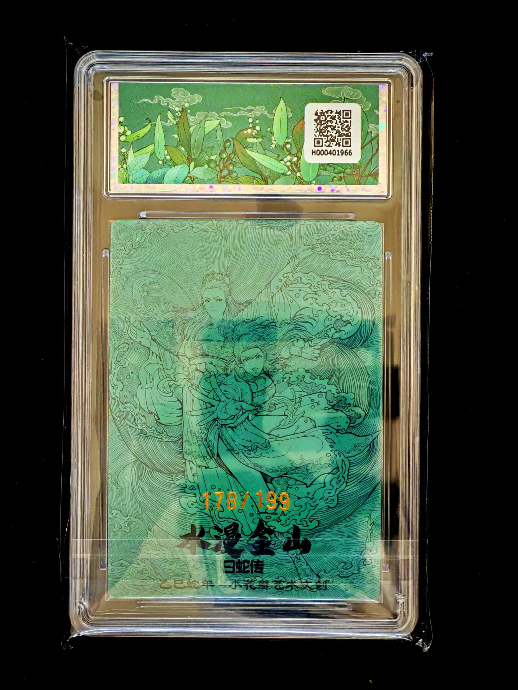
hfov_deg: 16.6
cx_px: 259
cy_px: 345
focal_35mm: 89
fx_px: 1776
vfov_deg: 22.0
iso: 800
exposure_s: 1/25
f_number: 2.4
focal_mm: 8.67
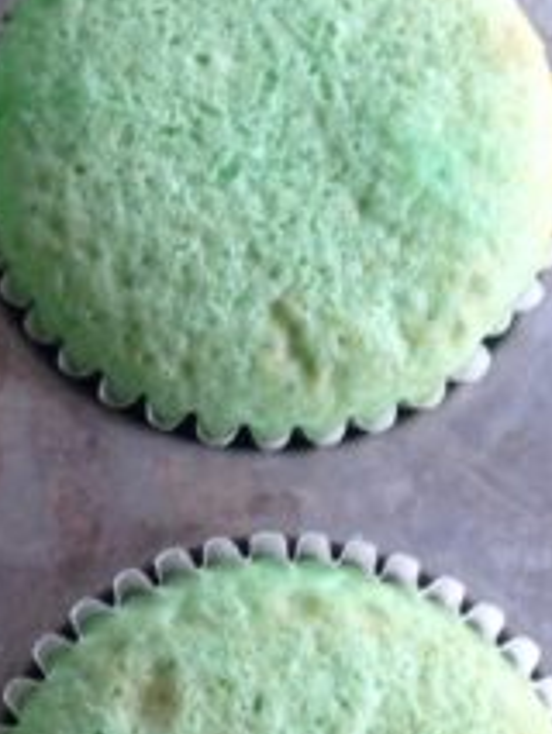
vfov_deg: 15.9
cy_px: 348
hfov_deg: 11.8
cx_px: -38
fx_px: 2634
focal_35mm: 124
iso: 50
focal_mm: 4.12
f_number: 2.4
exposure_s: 1/20
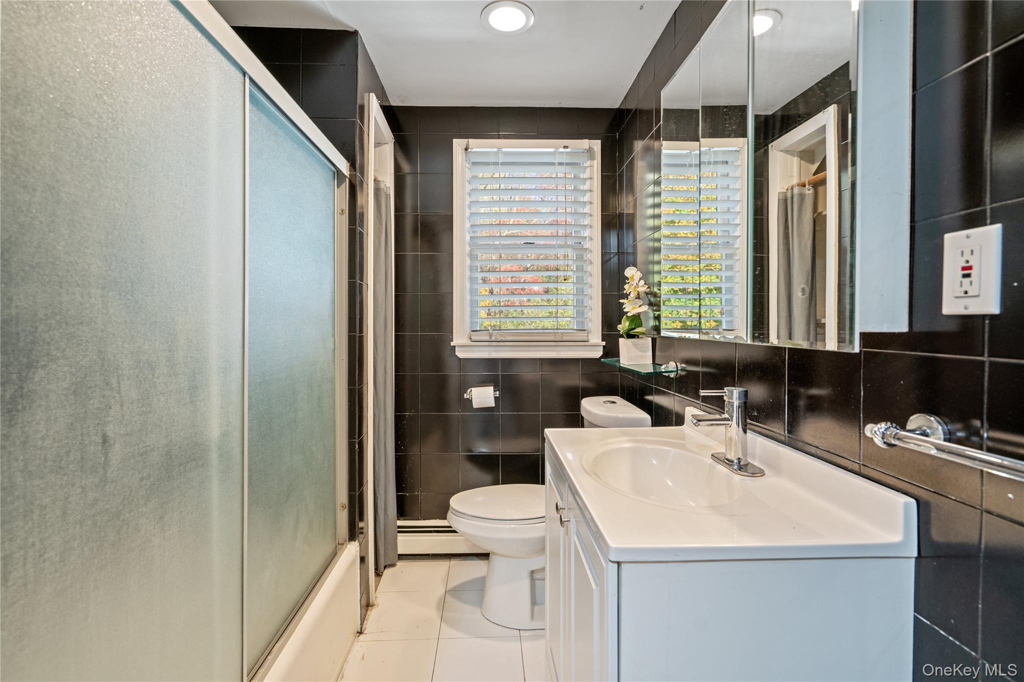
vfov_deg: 73.7
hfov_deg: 96.7
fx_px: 455
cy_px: 341
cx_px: 512
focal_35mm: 16
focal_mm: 16
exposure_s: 1/10
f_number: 5.6
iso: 640
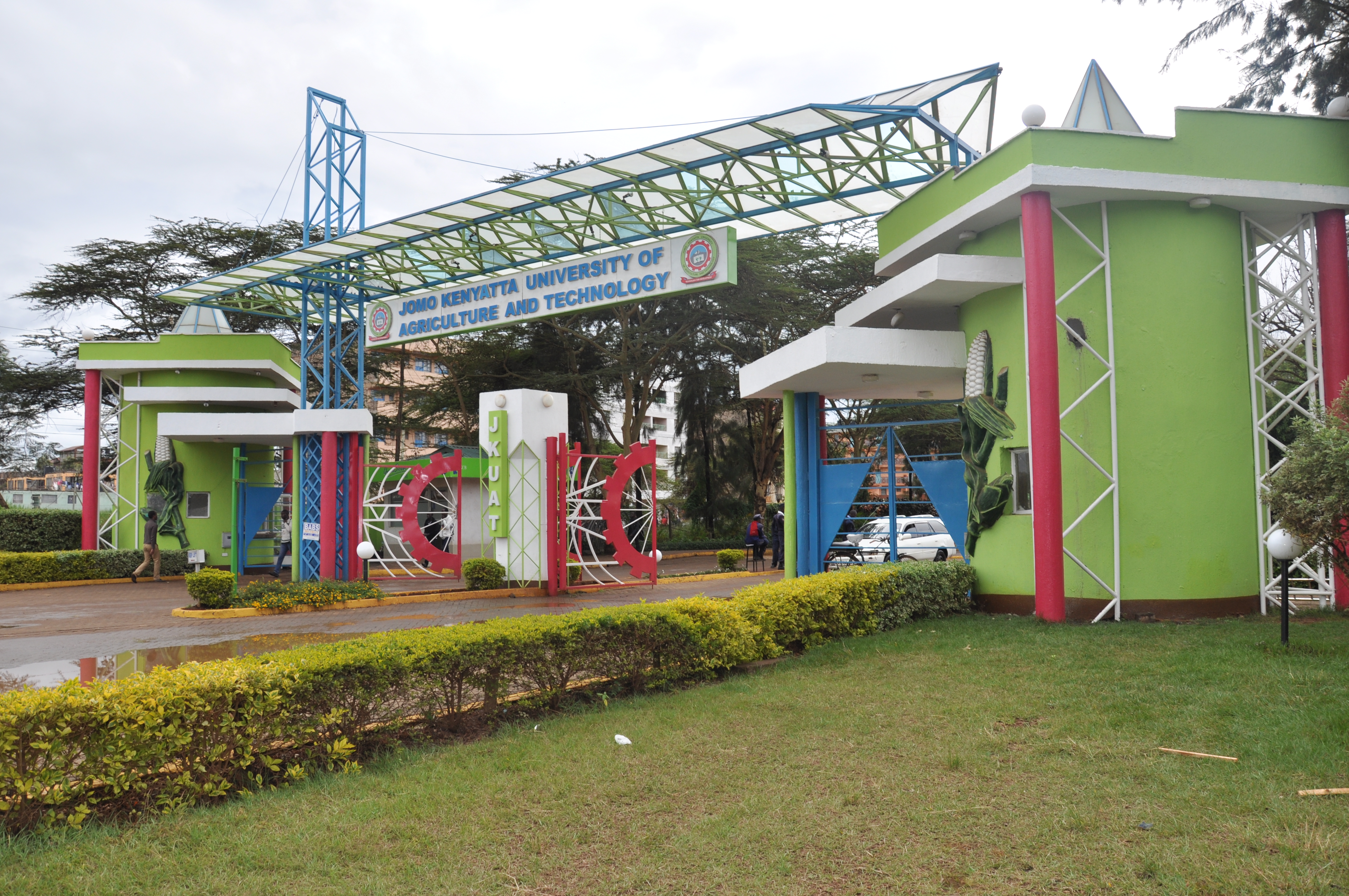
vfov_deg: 22.6
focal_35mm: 60
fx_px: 2246
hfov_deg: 33.4
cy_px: 448
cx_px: 674
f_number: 11
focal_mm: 40
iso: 200
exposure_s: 1/200
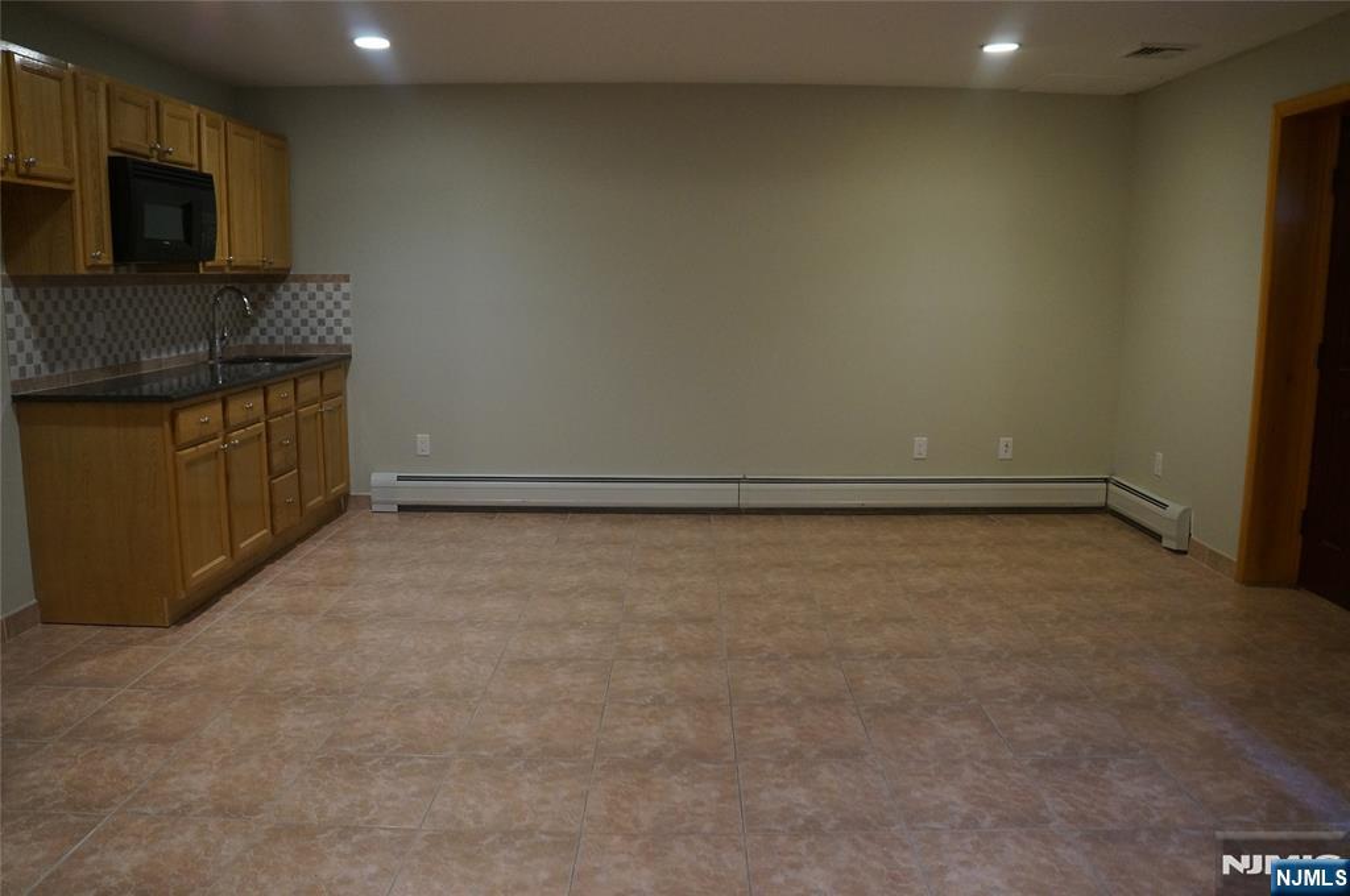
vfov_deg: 47.8
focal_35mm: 27
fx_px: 1011
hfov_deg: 67.4
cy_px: 448
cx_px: 675
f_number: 4
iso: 1250
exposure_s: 1/60
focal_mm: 18
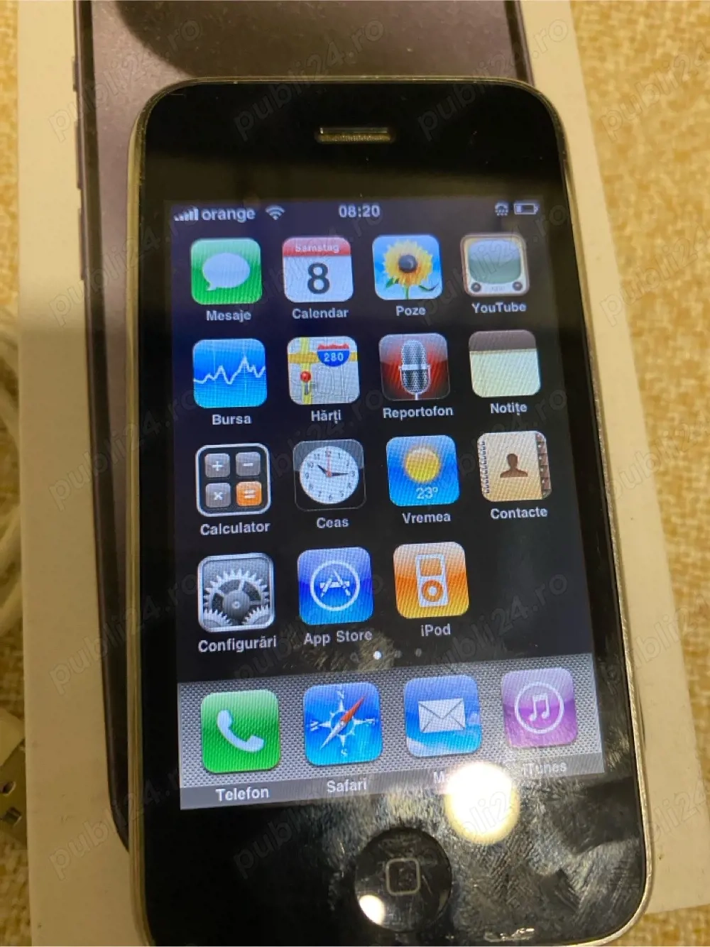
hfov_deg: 54.9
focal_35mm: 25
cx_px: 355
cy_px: 474
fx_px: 684
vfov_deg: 69.4
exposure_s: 1/50
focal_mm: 4.25
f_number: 1.8
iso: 250
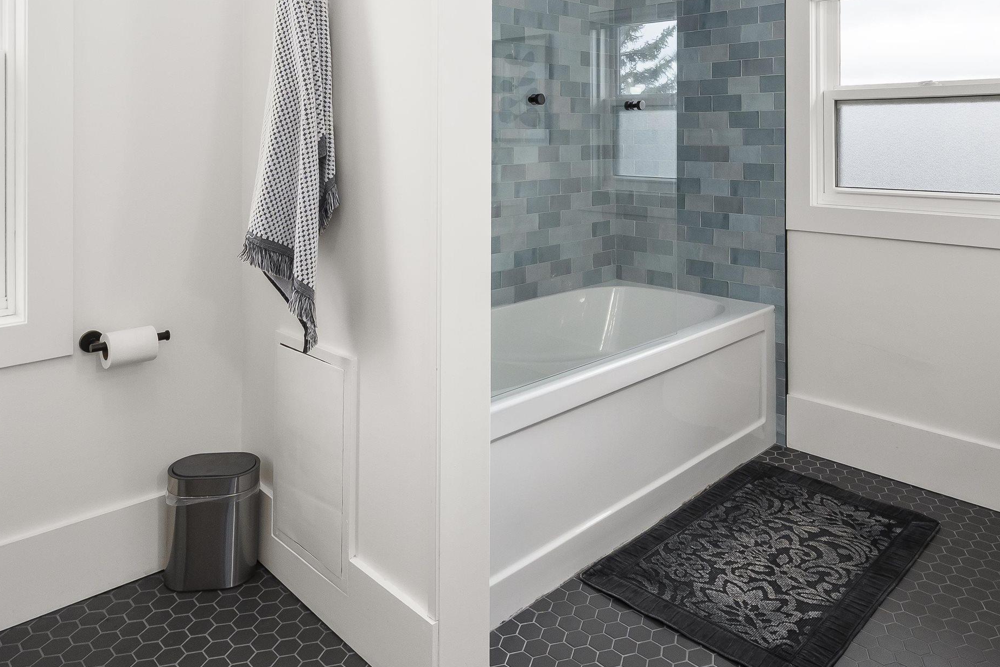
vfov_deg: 48.5
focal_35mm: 25
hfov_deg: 71.3
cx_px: 550
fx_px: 694
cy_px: 136
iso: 400
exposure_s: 1/15
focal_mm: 10
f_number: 10
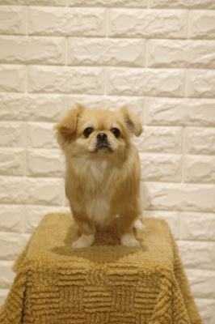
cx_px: 108
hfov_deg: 14.5
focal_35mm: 94
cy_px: 162
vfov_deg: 21.7
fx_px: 843
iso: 500
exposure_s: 1/250
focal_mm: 63
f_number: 4
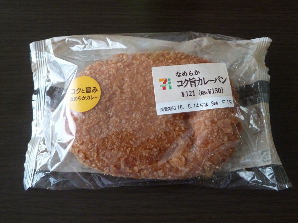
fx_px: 362
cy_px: 112
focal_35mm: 42
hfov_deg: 44.8
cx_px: 149
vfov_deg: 34.3
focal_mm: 6.9
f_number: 3.7
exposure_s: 1/5
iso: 400
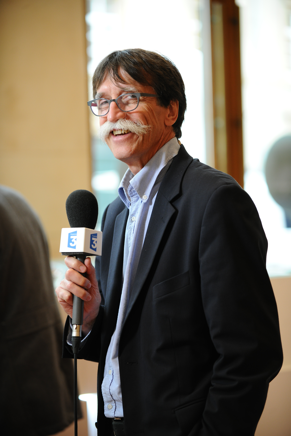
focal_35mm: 102
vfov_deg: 20.0
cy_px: 218
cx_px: 146
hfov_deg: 13.4
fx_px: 1237
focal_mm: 102
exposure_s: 1/160
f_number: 2.8
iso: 800
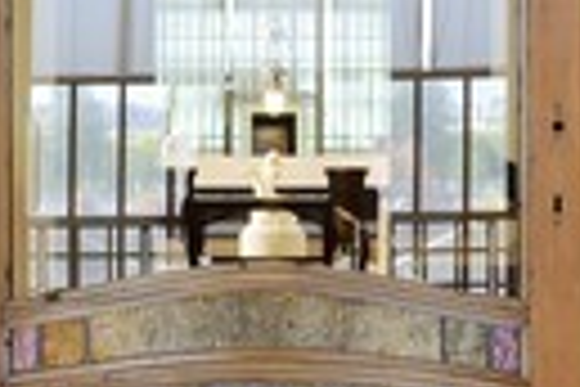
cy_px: 148
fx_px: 1675
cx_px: 265
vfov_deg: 13.2
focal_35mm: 104
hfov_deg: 19.6
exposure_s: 1/4
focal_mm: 32
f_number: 11
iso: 200
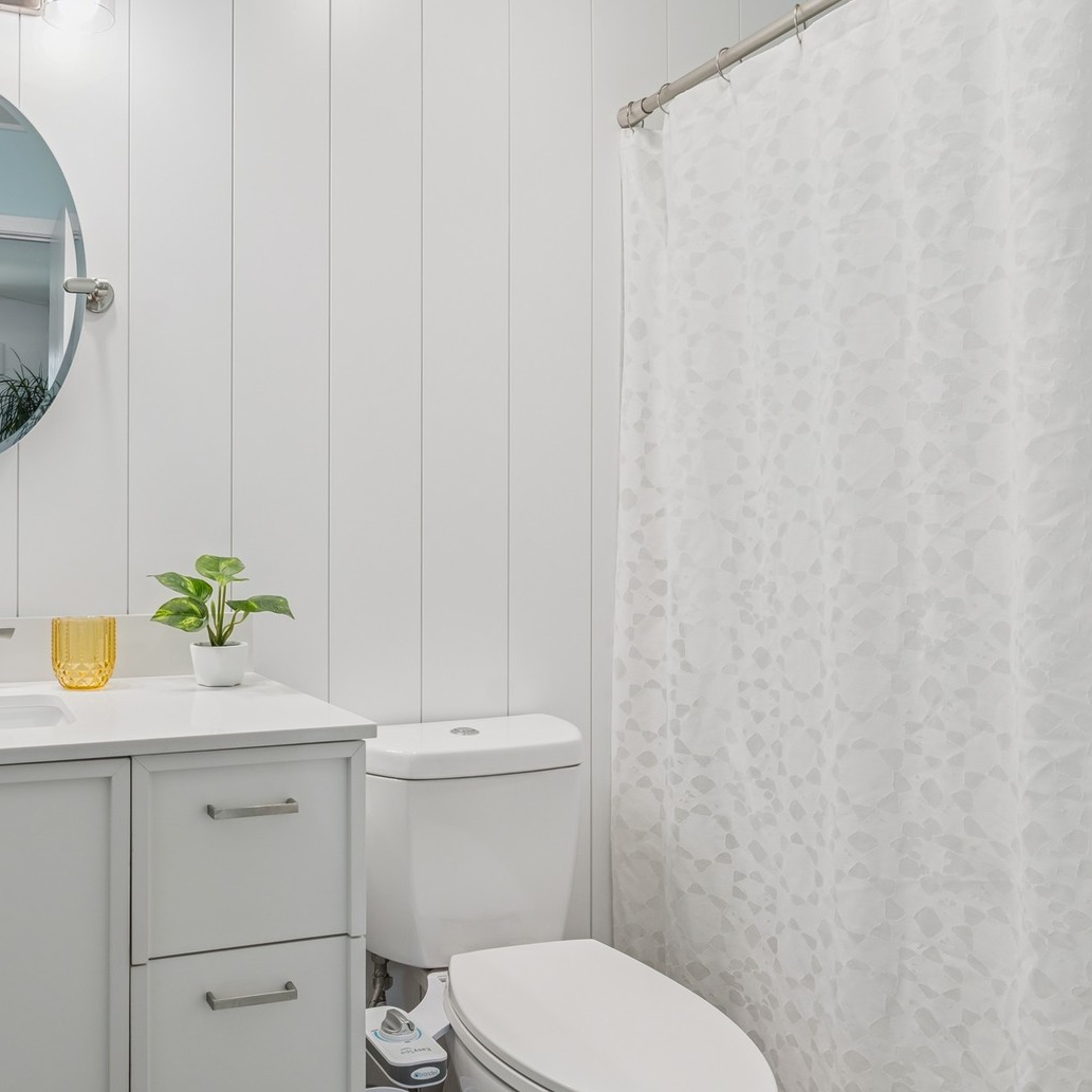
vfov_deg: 57.3
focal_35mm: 28
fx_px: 999
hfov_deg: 54.3
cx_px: 258
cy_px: 567
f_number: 8
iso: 250
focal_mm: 14
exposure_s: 1/8
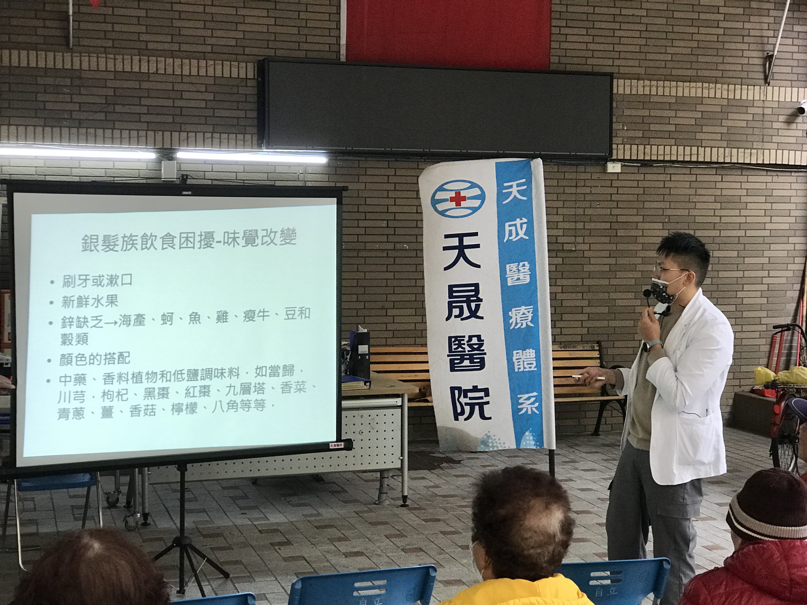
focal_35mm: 57
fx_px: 1329
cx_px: 404
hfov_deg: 33.8
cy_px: 302
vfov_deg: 25.7
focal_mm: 6.6
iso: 160
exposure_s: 1/60
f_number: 2.8
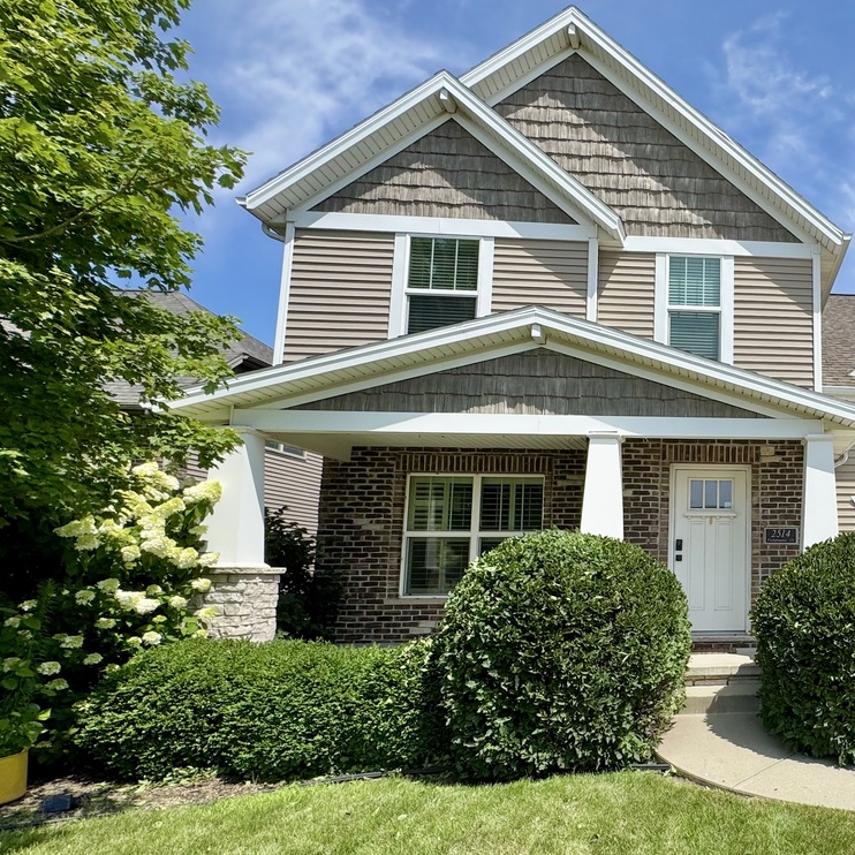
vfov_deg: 64.7
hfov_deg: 55.2
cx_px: 789
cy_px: 495
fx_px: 671
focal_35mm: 24
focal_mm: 2.22
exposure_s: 1/2208
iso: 50
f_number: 2.2
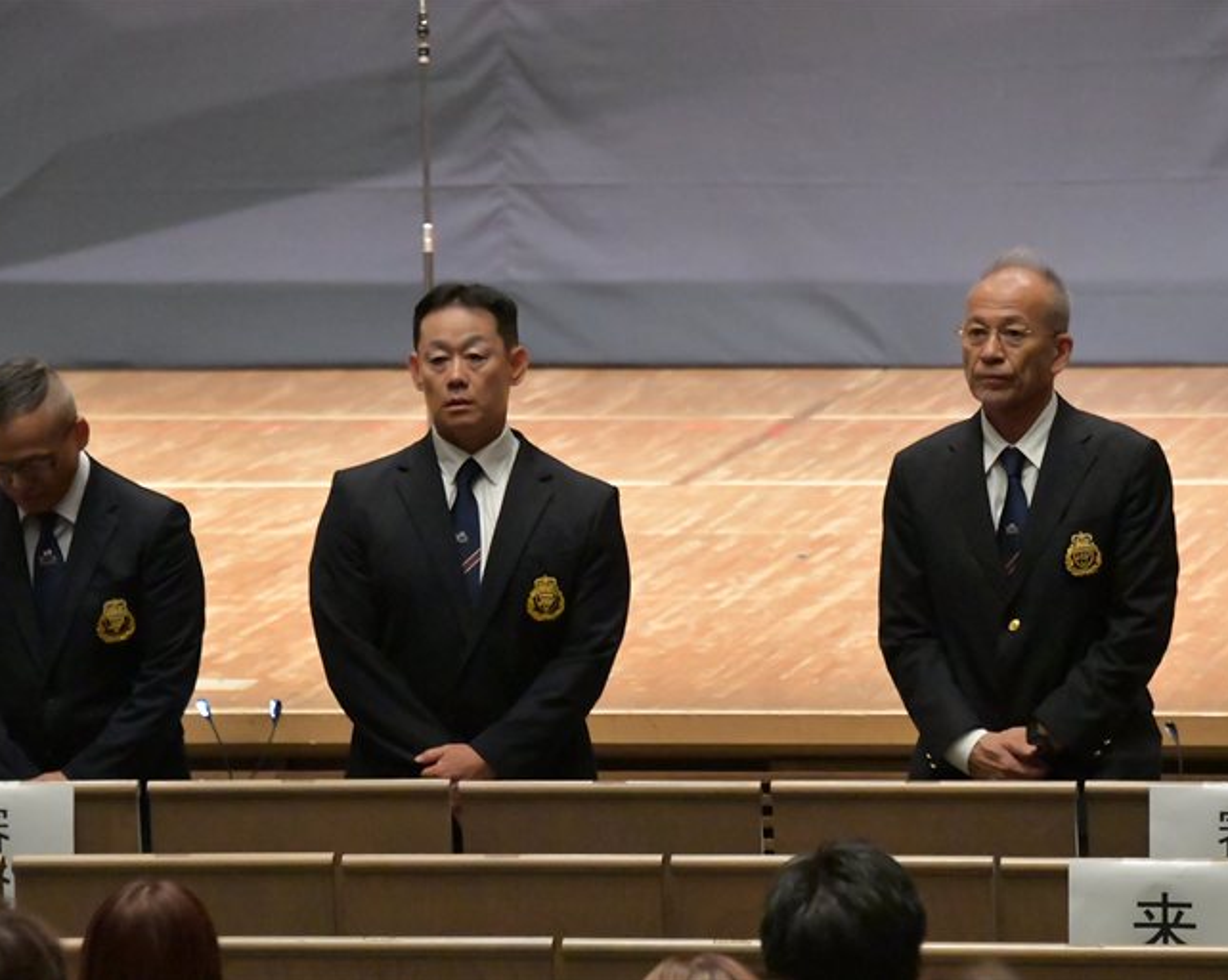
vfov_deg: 5.1
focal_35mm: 306
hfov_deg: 6.3
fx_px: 11116
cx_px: 724
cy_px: 489
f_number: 5.6
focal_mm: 180
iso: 16000
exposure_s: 1/400
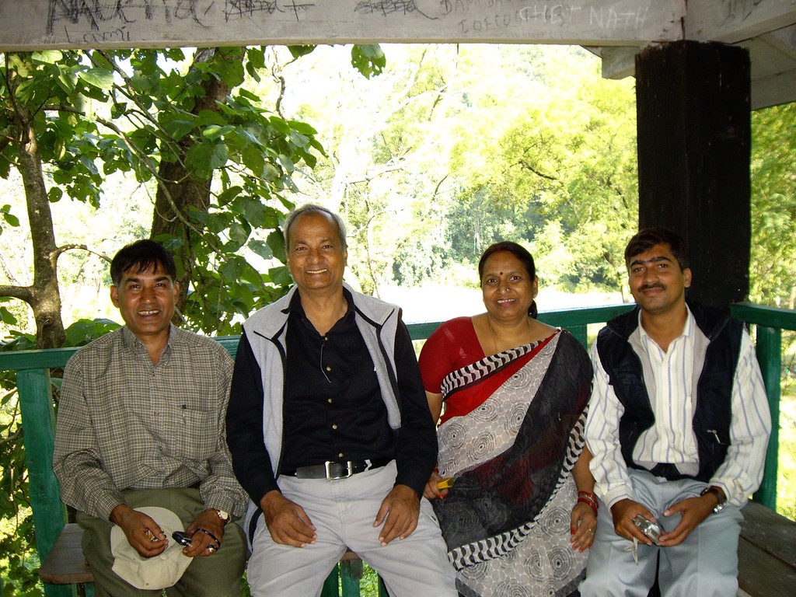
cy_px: 298
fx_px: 874
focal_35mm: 38
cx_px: 398
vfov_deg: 37.7
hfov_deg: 49.0
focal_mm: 6.2
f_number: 2.7
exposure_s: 1/80
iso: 100
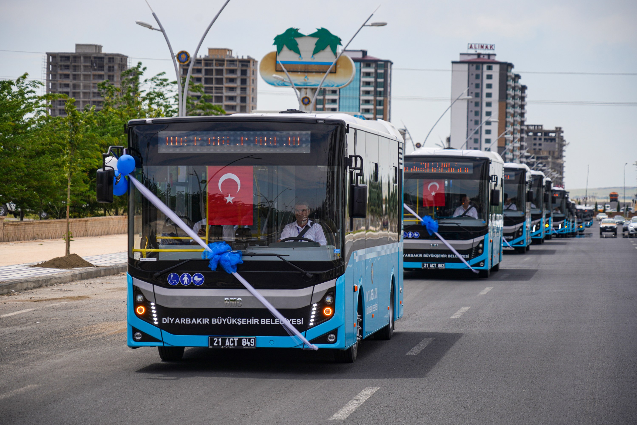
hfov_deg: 15.1
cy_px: 212
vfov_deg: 10.1
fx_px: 2407
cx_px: 318
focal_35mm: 136
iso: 80
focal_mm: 136
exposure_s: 1/800
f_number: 6.3
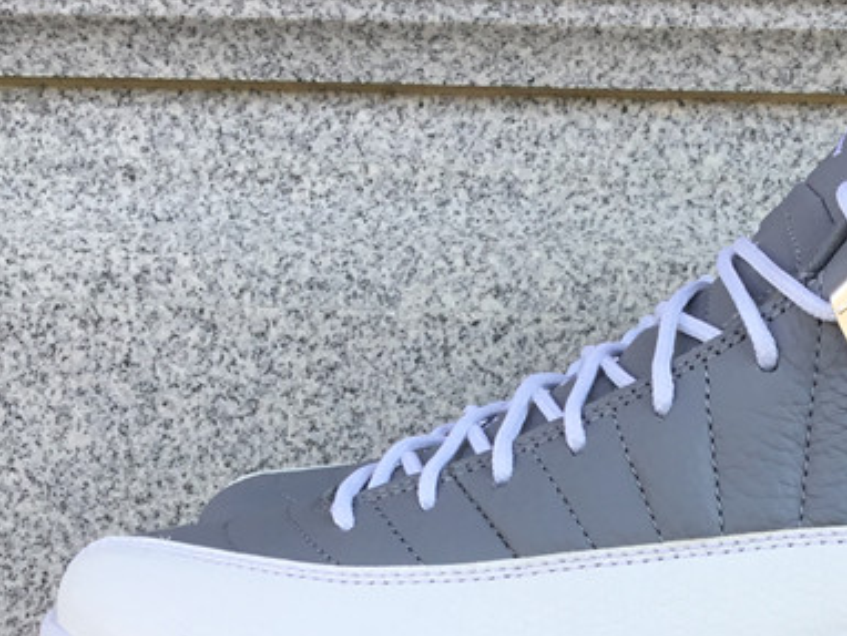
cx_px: 712
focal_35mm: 73
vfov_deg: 19.4
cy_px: 693
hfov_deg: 26.0
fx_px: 1787
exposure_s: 1/186
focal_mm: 3.3
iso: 25
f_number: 2.4
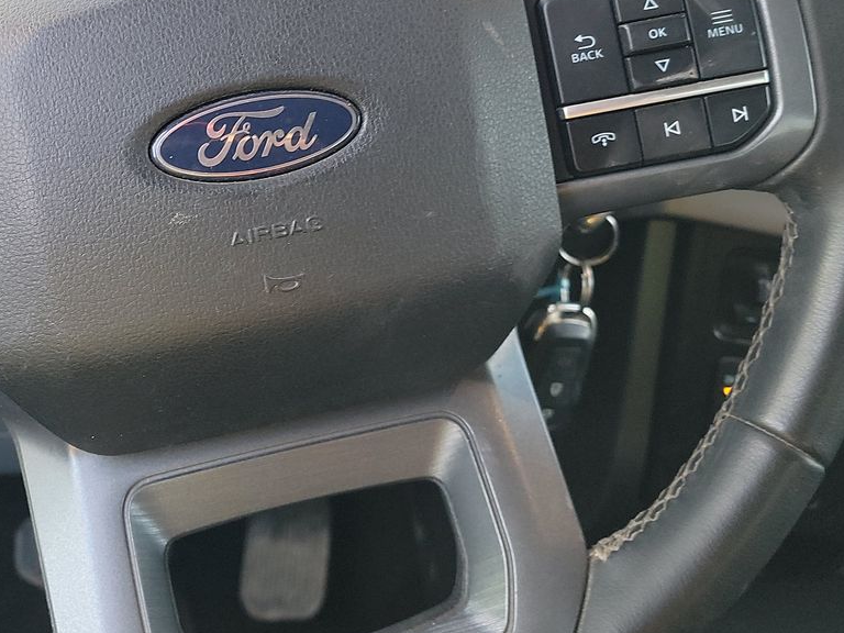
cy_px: 71
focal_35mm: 50
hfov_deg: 37.5
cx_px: 240
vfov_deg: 28.1
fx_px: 1219
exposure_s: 1/59
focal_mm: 6.7
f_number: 1.8
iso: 309
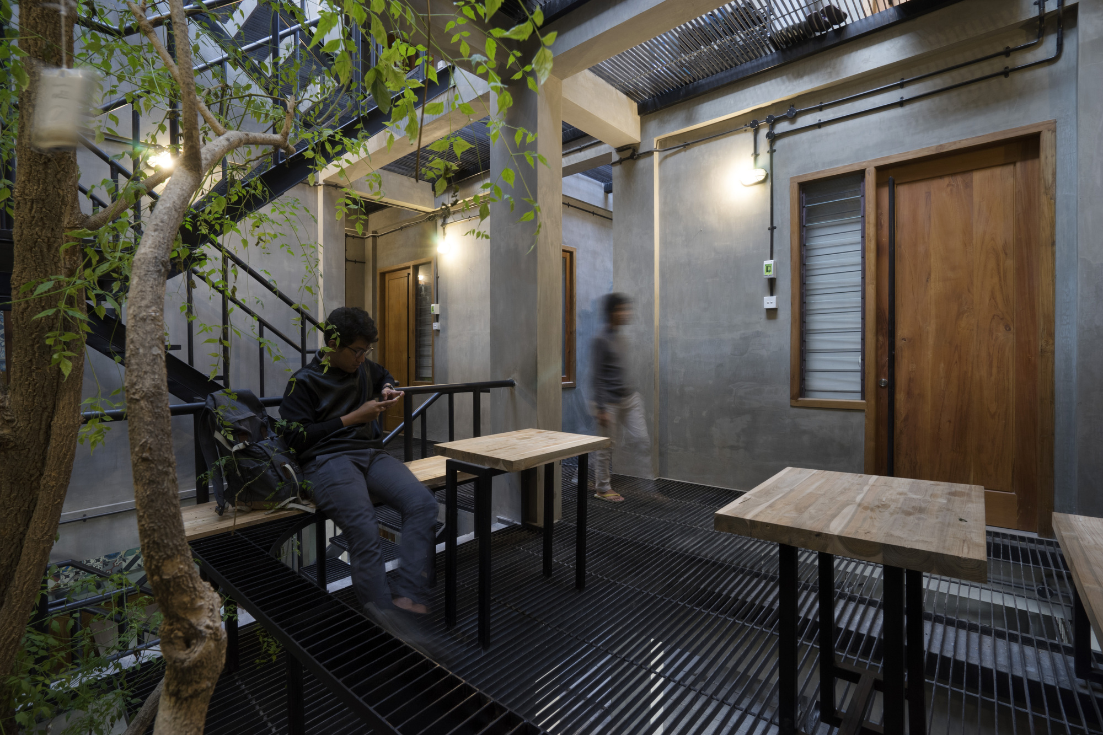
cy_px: 368
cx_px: 552
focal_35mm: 16
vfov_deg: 73.7
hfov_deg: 96.7
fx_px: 490
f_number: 13
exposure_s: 1.6
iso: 640
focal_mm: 16
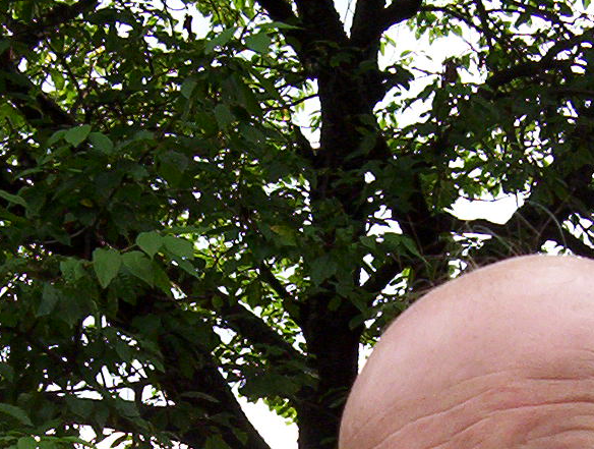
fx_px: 1875
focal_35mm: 109
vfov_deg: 13.2
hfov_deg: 18.0
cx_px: 336
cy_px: 579
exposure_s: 1/414
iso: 100
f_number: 3.84
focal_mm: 5.26
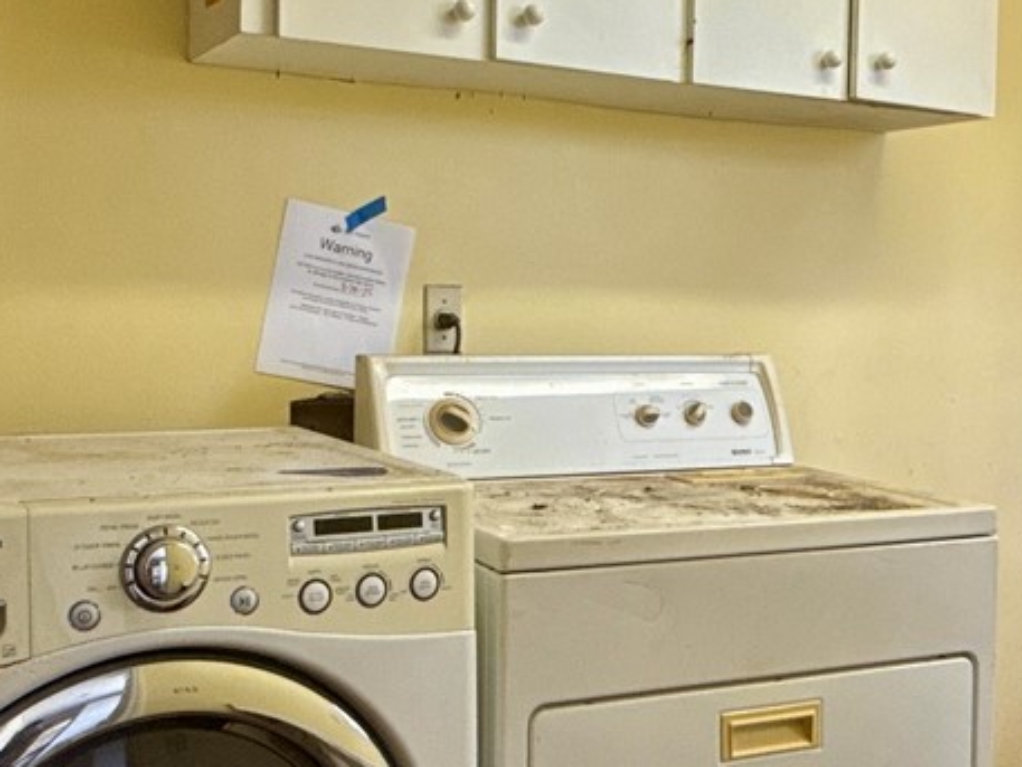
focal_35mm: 49
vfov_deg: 29.7
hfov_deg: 38.6
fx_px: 1447
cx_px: 660
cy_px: 356
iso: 160
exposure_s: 1/120
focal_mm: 2.22
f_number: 2.2
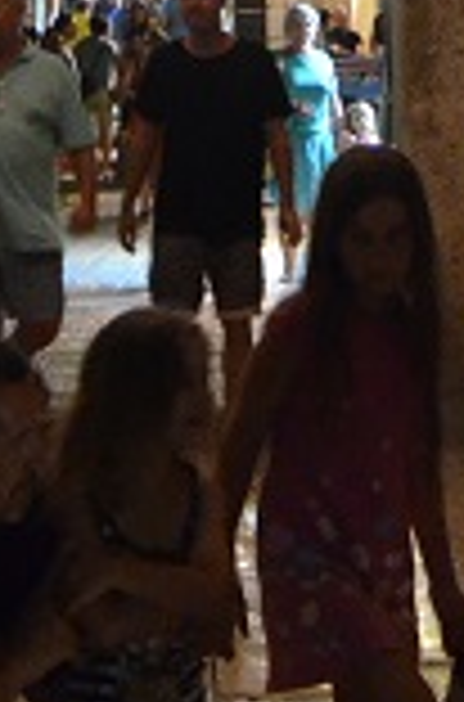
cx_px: 146
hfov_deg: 11.8
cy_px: -308
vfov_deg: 16.5
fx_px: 2238
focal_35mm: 115
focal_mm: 12
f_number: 4
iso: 3600
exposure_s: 1/30
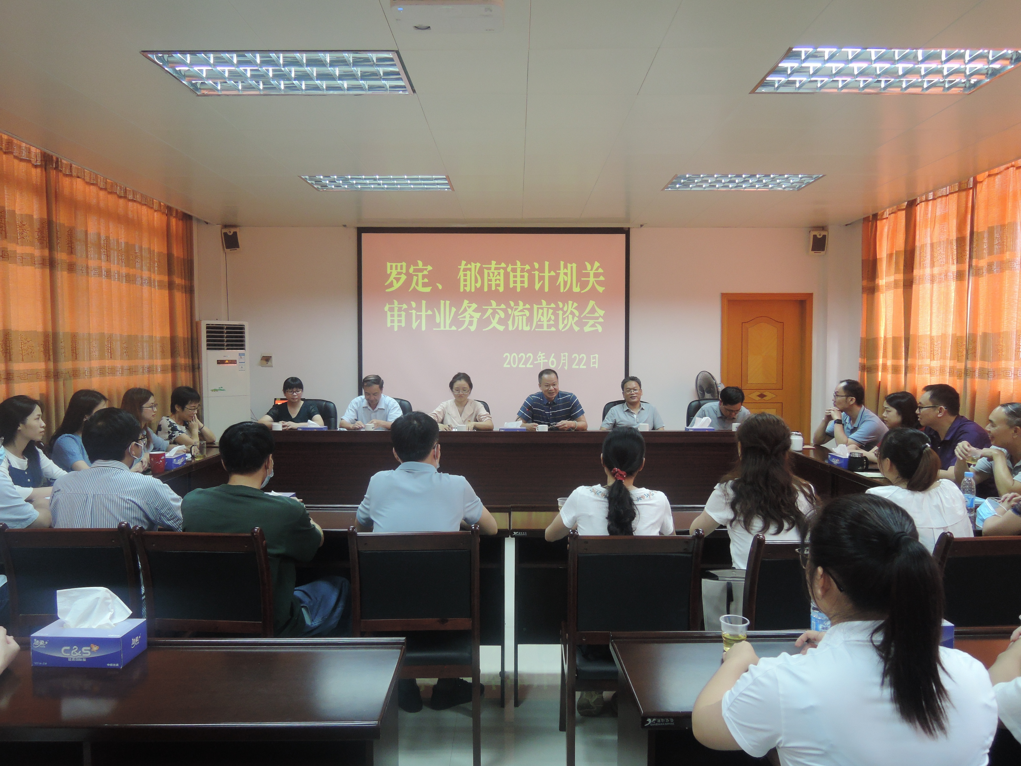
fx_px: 708
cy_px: 383
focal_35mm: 24
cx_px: 510
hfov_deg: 71.6
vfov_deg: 56.8
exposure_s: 1/30
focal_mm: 5.1
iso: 400
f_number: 2.8
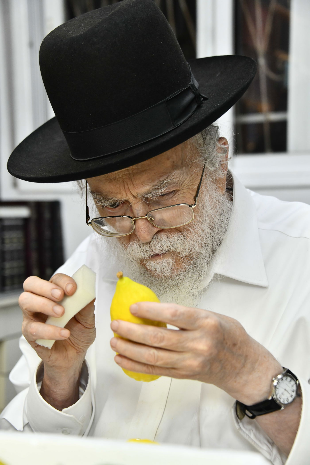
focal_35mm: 70
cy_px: 232
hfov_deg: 19.5
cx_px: 155
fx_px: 904
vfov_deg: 28.8
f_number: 5.6
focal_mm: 70
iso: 1250
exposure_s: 1/160
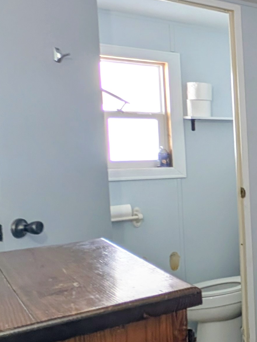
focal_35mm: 42
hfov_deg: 19.6
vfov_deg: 44.8
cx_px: 508
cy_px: 169
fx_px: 416
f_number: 1.95
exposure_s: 1/24
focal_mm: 2.23
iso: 57
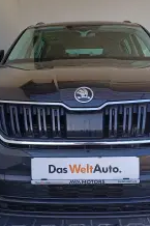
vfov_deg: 45.5
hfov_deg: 31.1
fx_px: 269
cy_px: 111
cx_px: 76
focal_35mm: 43
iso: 50
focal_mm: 4.65
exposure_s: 1/159
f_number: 1.8
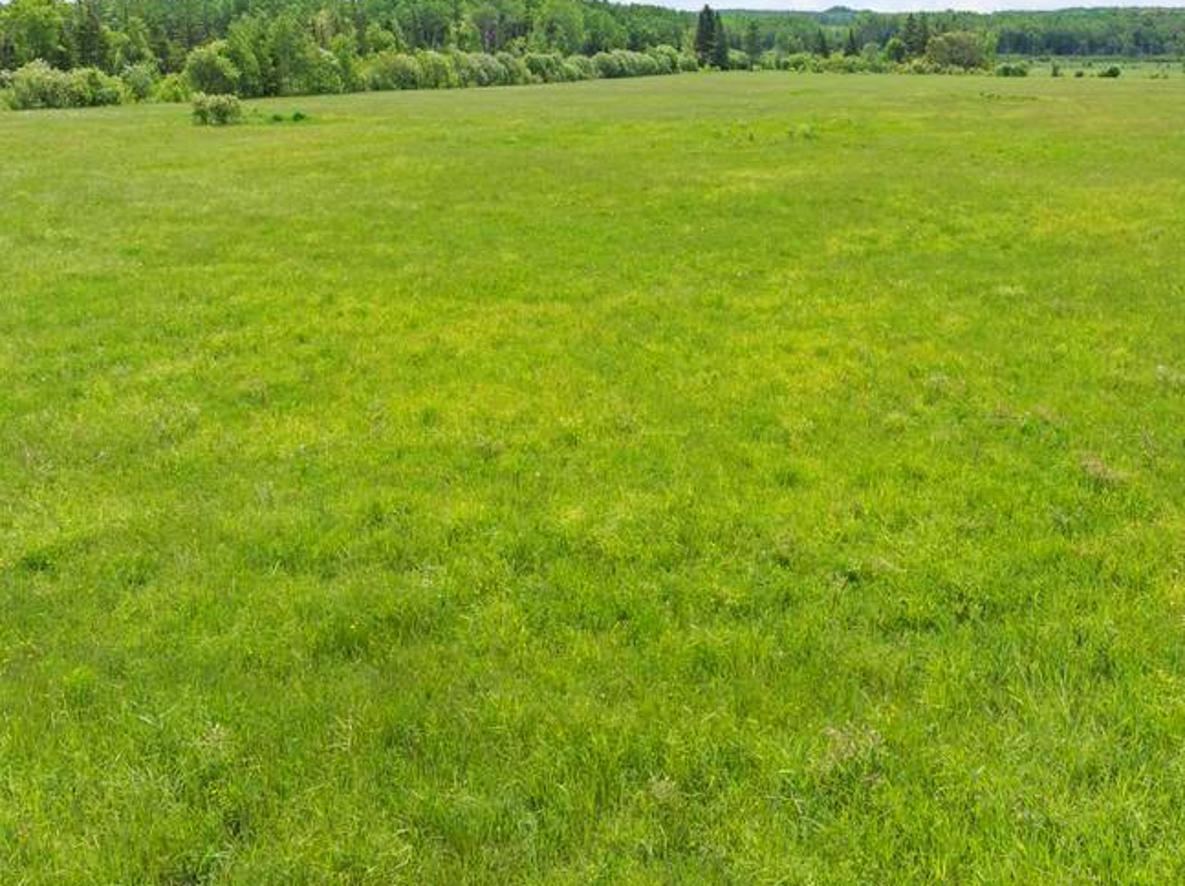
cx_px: 643
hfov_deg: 49.0
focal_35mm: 38
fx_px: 1300
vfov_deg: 36.6
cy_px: 206
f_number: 2.8
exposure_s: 1/3200
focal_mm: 12.29
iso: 100
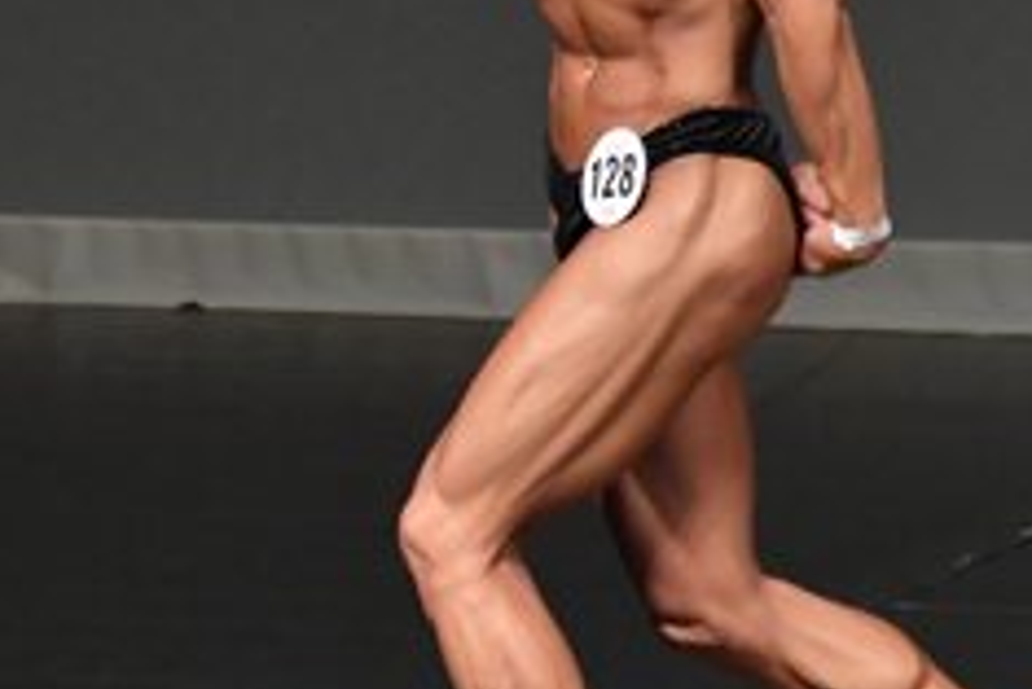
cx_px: -68
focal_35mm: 1038
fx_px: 29773
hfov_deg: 2.0
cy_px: 171
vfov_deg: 1.3
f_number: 5.6
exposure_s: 1/400
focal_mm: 210
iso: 5000
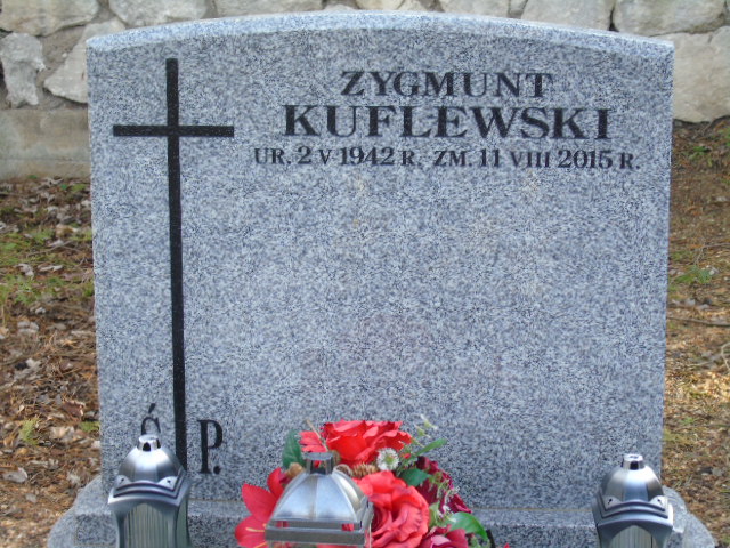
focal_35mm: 94
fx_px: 1982
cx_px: 365
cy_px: 274
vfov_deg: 15.7
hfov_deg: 20.9
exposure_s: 1/30
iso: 100
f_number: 4.3
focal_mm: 17
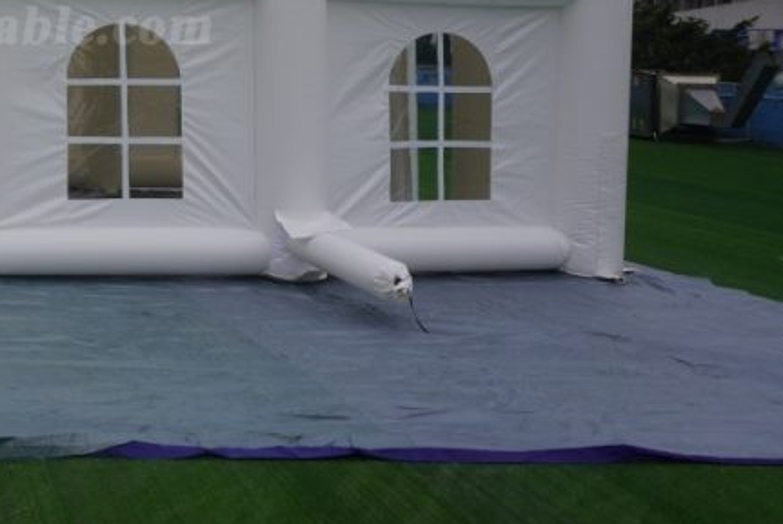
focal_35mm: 57
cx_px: -105
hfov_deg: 30.8
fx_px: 1241
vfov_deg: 22.8
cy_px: -8
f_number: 10
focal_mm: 16
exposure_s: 1/160
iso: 100
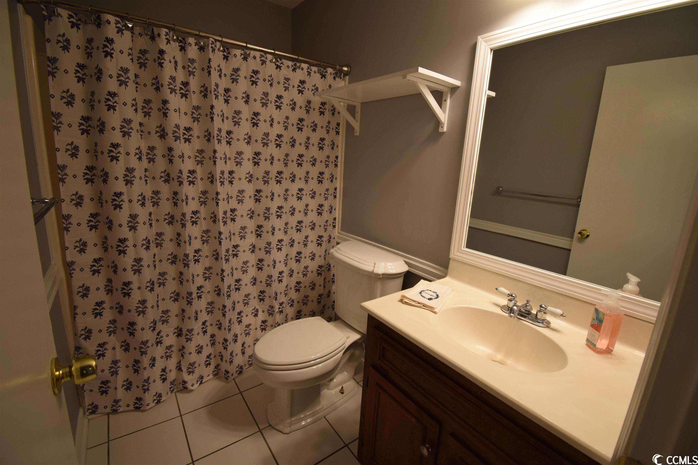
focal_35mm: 15
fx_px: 291
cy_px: 232
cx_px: 349
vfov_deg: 77.3
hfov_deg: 100.4
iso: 500
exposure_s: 1/60
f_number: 4.5
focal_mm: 10
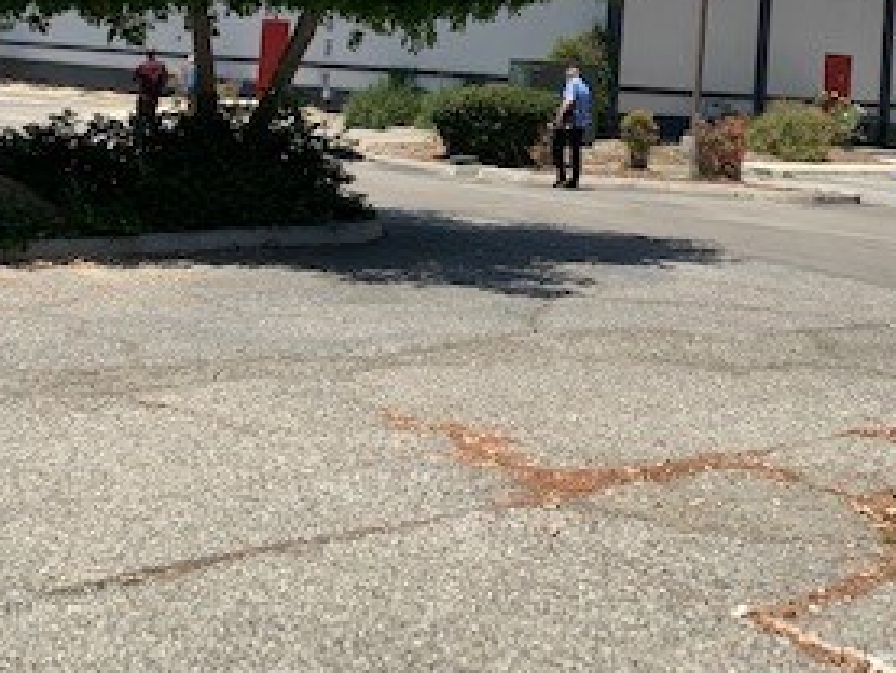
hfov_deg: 31.8
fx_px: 1554
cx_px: 624
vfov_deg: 23.1
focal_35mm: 60
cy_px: -49
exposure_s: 1/2160
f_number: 1.8
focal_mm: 4.25
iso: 25
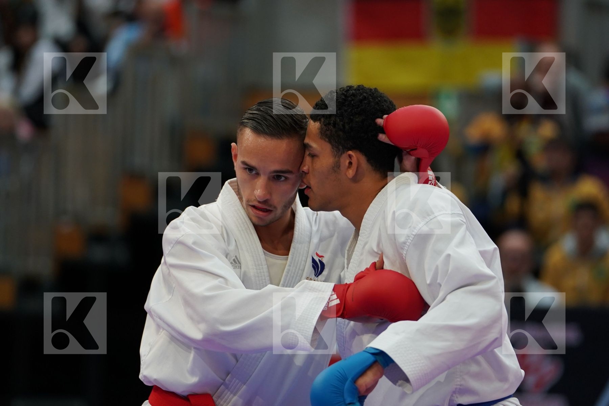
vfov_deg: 5.2
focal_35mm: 264
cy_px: 203
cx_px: 304
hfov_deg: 7.8
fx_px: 4466
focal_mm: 176
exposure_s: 1/1000
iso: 1250
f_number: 2.8
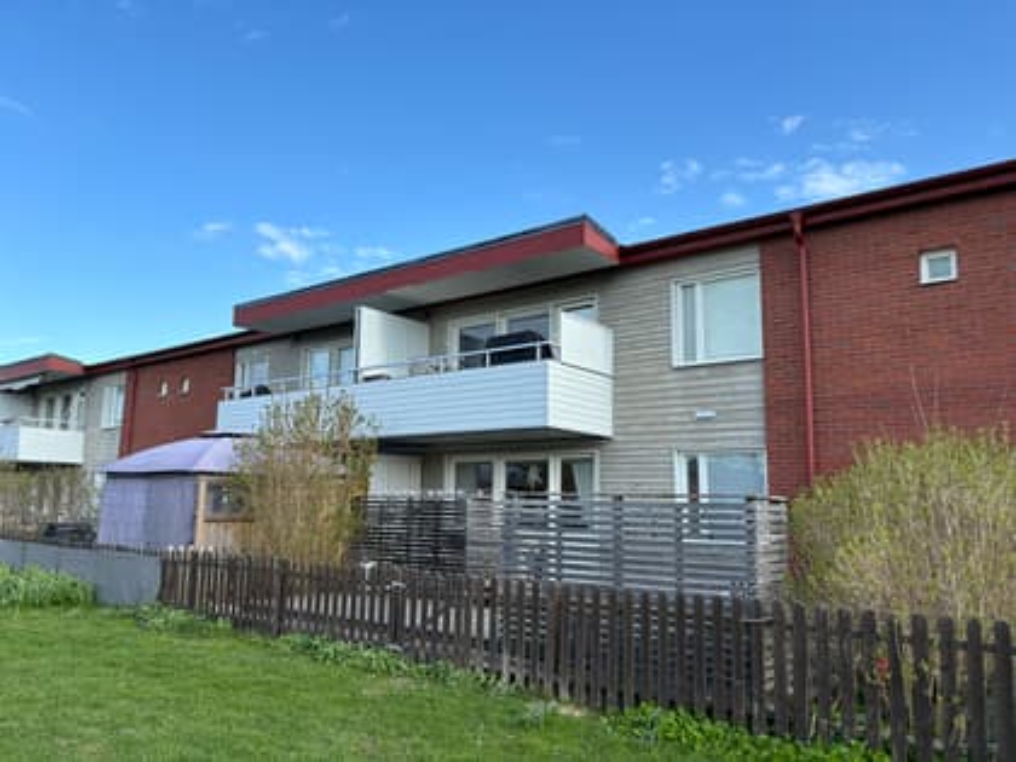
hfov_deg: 67.3
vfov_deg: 53.1
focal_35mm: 26
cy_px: 381
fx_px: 763
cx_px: 508
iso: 50
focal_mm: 5.96
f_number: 1.6
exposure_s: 1/1477
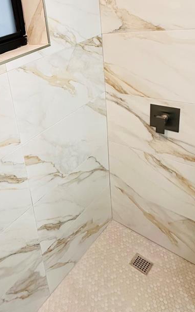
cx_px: -2
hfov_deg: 38.2
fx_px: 246
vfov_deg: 62.3
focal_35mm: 29
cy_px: 93
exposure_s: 1/60
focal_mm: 2.22
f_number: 2.2
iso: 160
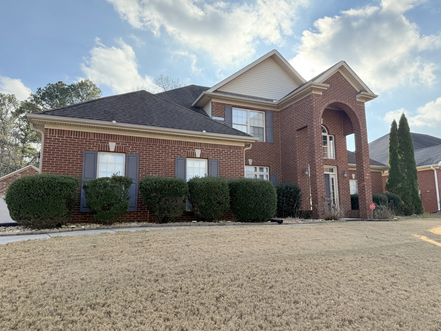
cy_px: 166
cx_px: 220
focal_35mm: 24
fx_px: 306
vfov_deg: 56.8
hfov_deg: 71.6
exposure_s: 1/2611
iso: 100
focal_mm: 6.76
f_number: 1.78
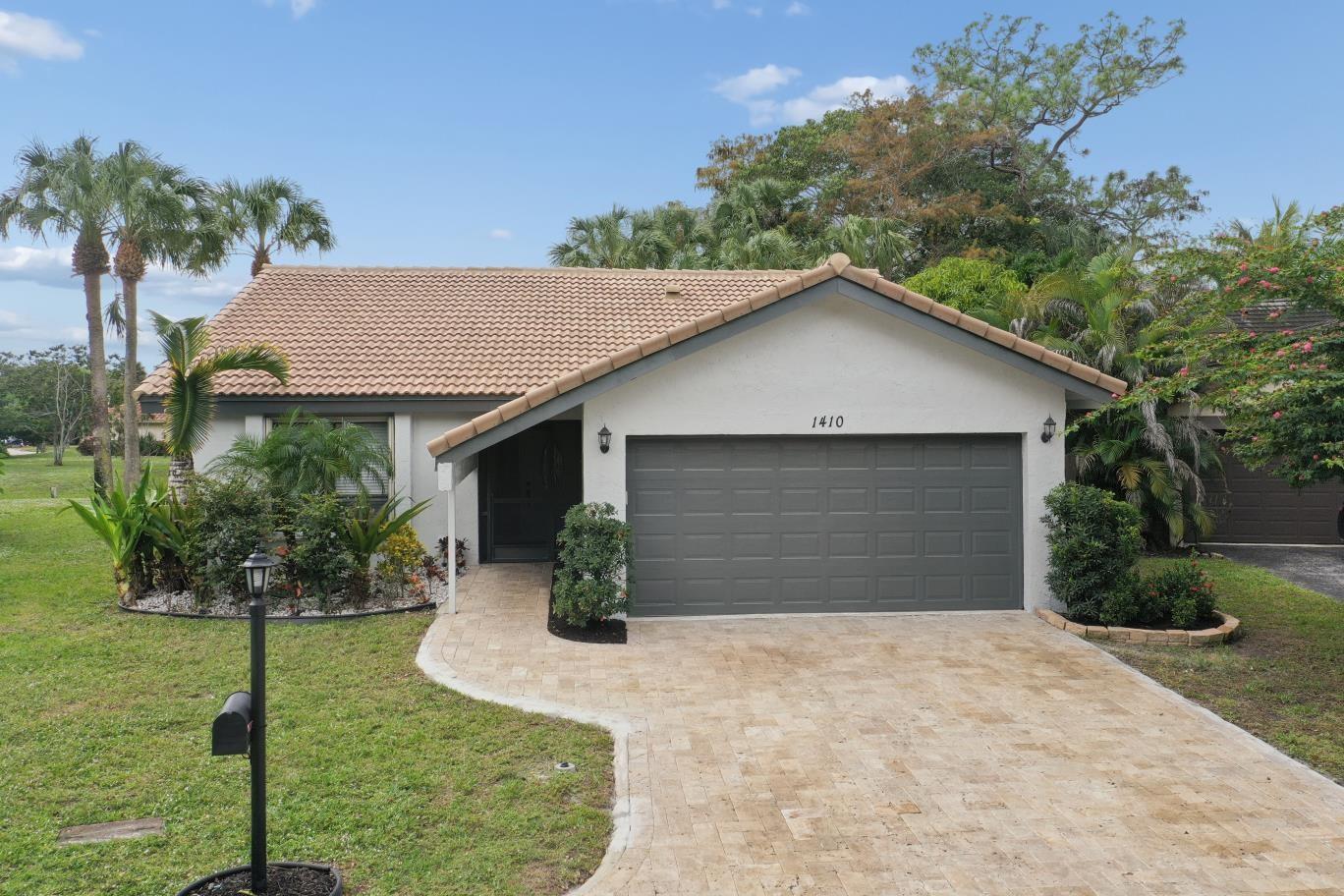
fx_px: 1045
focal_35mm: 28
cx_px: 672
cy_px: 448
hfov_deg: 65.5
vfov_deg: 46.4
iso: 100
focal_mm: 10.3
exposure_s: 1/240
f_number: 5
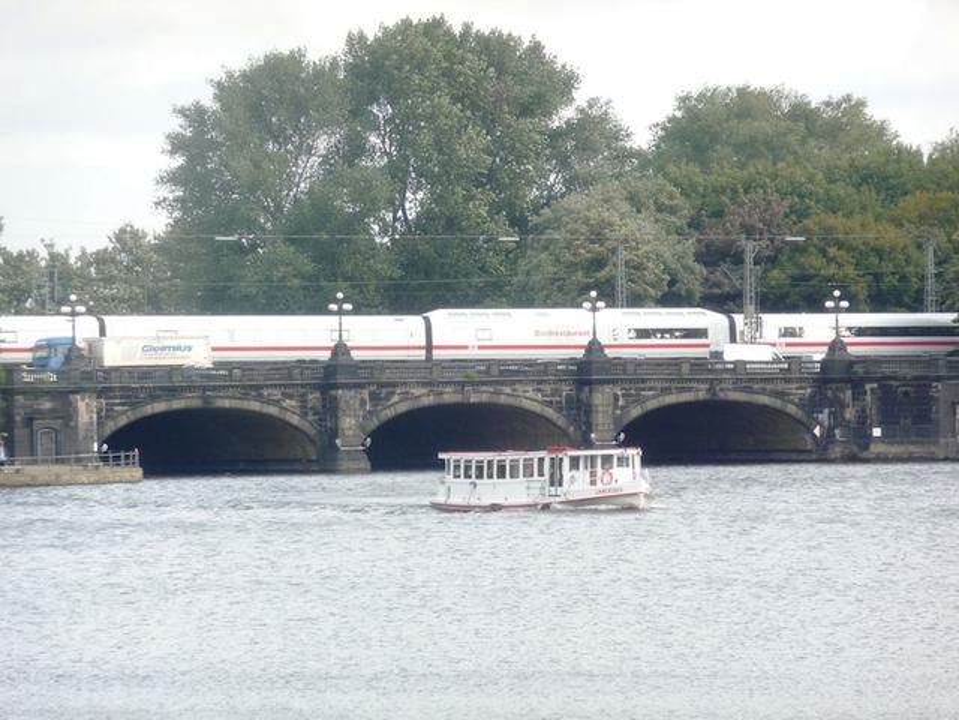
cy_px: 360
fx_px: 7757
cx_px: 480
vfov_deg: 5.3
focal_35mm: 280
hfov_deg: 7.1
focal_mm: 47
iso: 100
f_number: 4.9
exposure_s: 1/125
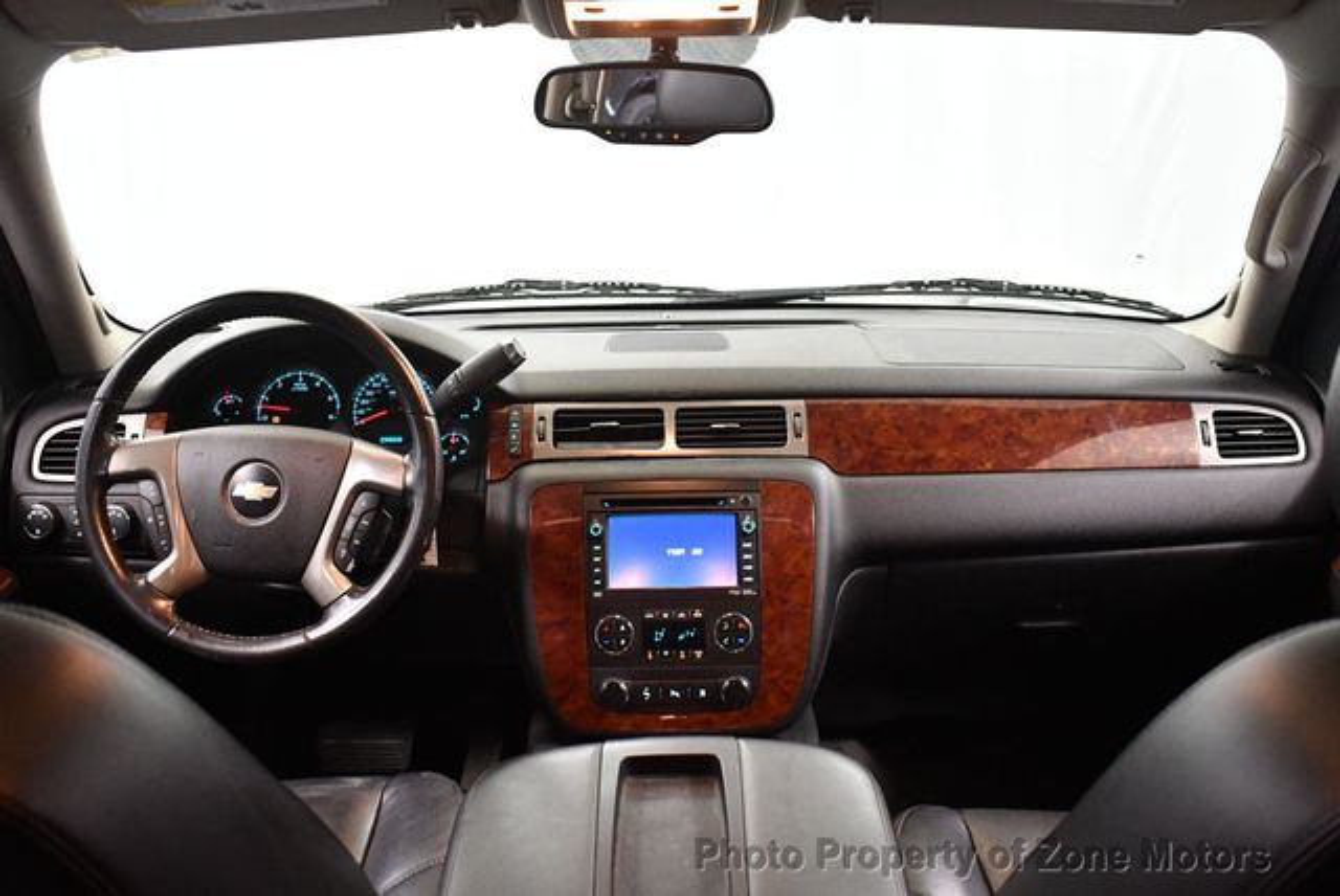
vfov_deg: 36.9
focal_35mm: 36
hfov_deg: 53.1
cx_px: 670
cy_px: 448
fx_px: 1341
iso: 3200
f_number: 3.5
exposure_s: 1/80
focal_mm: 18
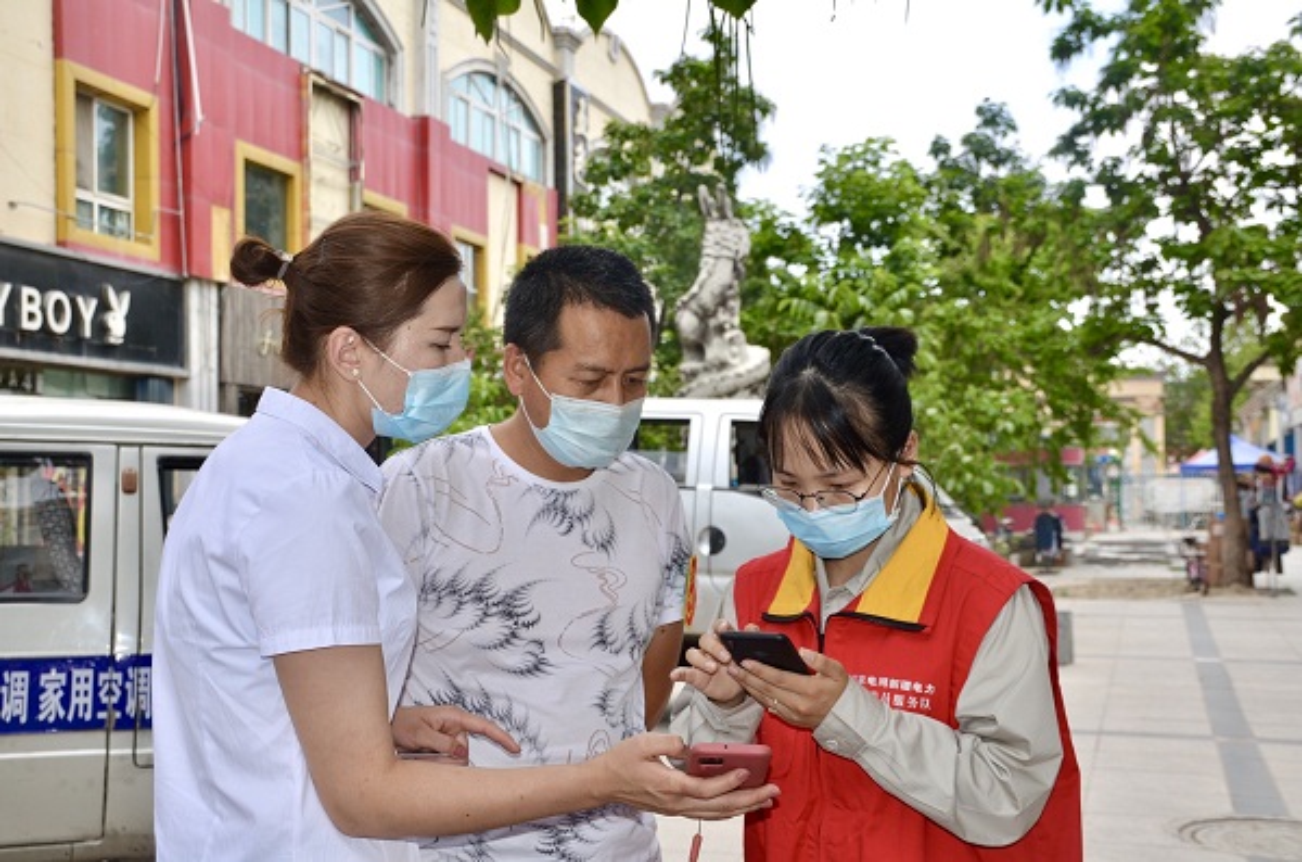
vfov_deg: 29.7
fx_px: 1624
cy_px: 431
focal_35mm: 45
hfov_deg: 43.7
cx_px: 651
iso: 100
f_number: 6.3
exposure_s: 1/250
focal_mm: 30
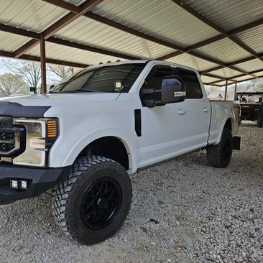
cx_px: 89
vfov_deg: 57.3
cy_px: 132
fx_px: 241
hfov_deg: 56.2
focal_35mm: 28
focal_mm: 5.4
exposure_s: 1/548
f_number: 1.8
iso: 25
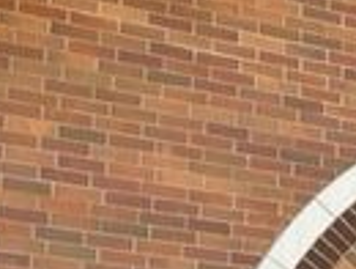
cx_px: 561
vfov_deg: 14.1
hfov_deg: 18.4
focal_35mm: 92
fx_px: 948
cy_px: 504
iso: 80
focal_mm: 6.86
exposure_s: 1/1009
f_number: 1.78
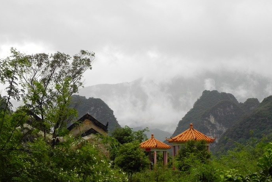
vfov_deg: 11.1
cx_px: 135
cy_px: 96
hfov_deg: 16.7
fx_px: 929
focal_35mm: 123
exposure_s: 1/262
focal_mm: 20.8
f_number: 5.6
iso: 160
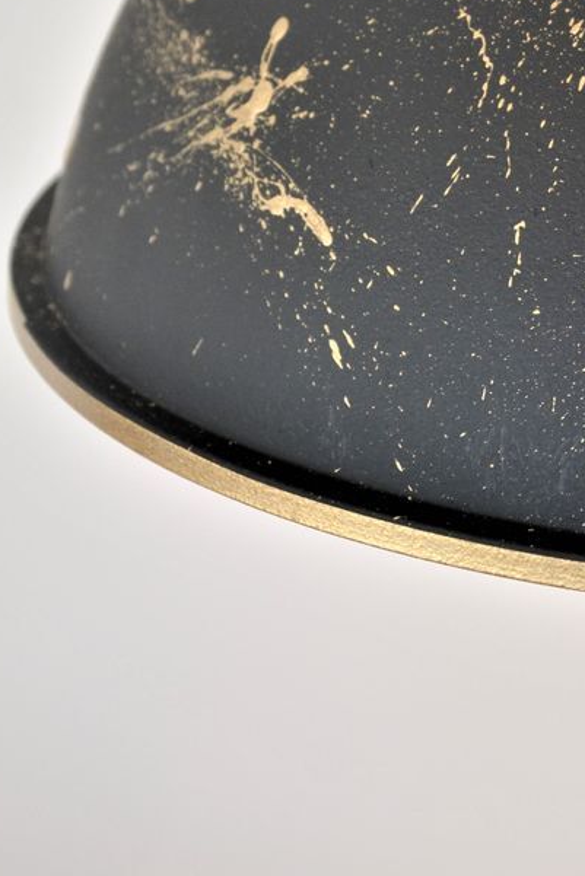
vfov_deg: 19.5
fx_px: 2460
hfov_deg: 13.3
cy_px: -41
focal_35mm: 101
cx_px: 635
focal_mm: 30
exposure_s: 1/125
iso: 400
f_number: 5.6
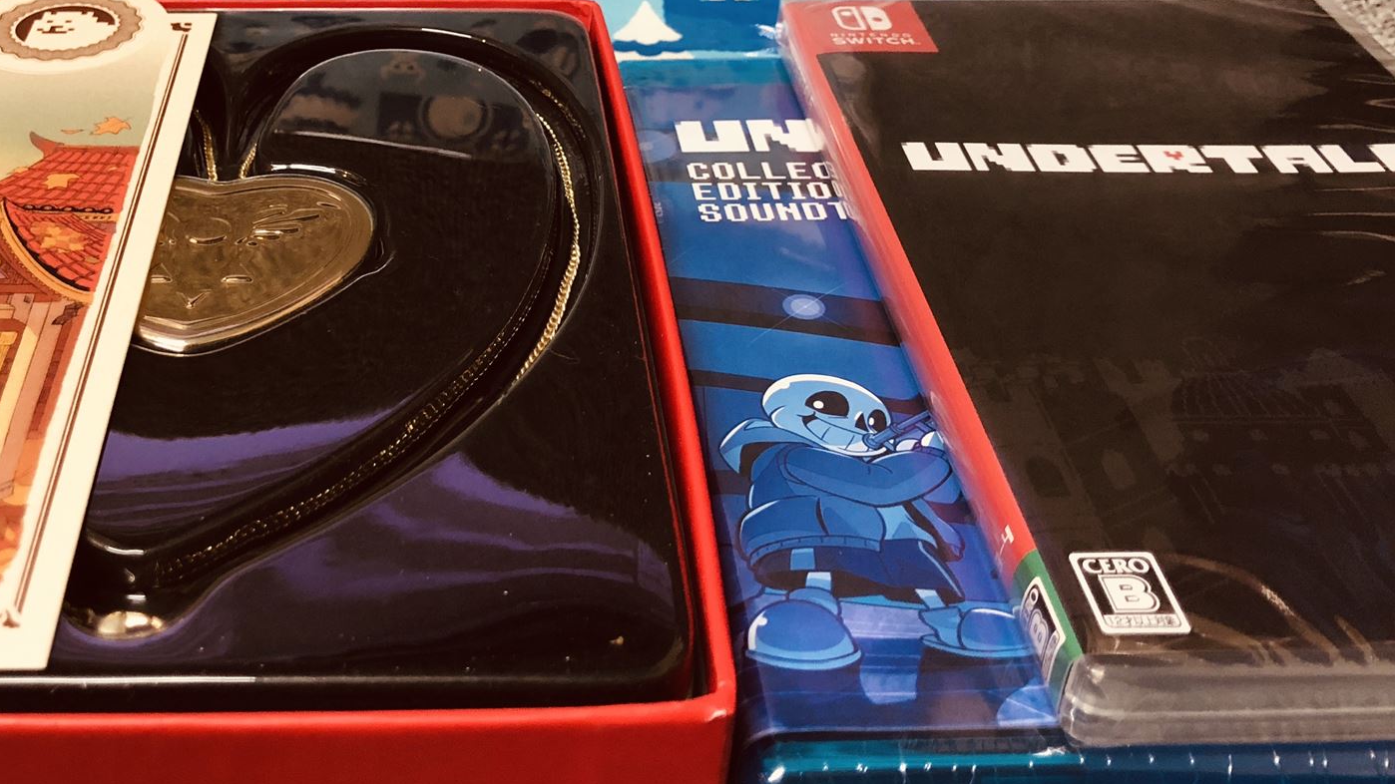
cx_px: 438
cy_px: 186
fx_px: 1627
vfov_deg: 26.7
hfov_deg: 45.5
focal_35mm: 44
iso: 80
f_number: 1.8
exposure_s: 1/17
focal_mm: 3.99
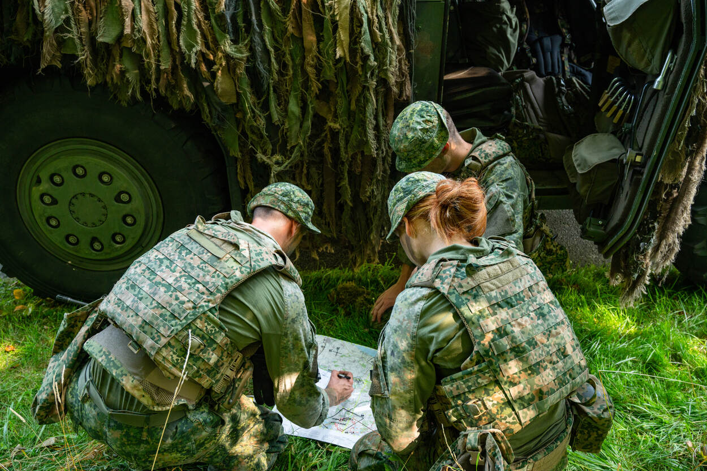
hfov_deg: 62.0
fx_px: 589
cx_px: 354
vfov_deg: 43.6
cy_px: 236
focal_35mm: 30
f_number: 5
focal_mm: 30
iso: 320
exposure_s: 1/100
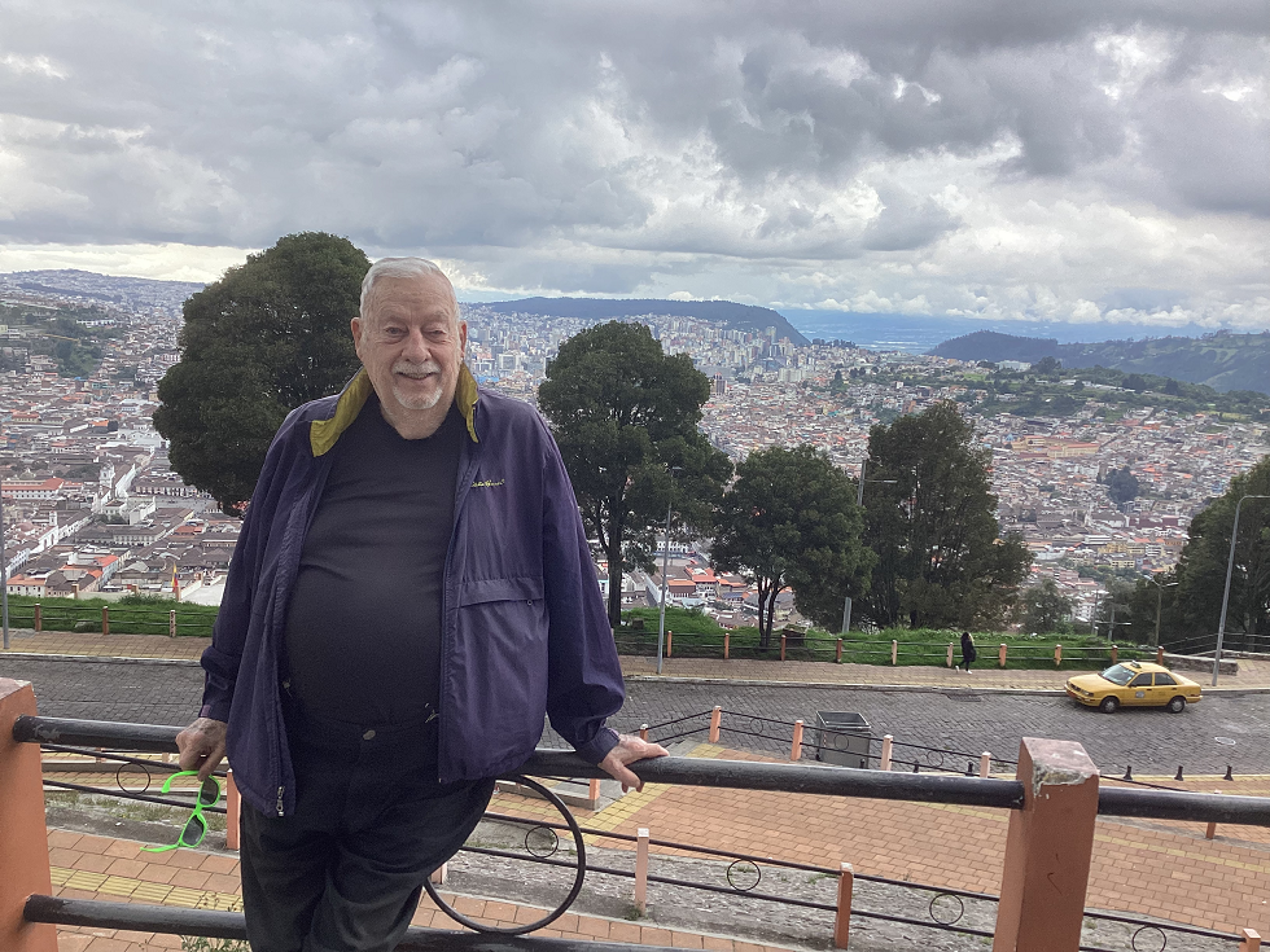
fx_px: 1137
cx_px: 635
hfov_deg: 58.4
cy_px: 476
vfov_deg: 45.4
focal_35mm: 31
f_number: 2.4
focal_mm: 3.3
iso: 25
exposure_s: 1/532
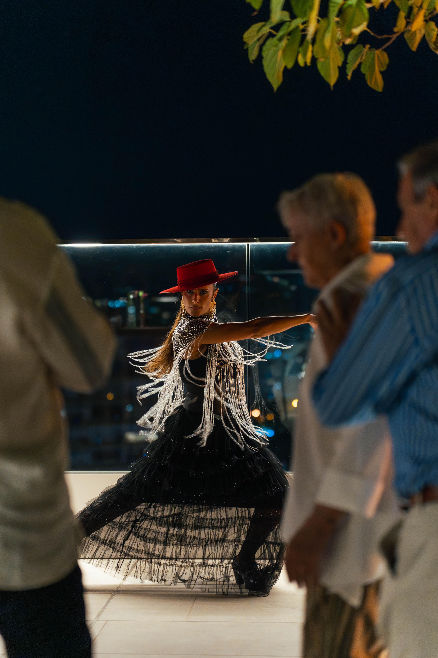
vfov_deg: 21.8
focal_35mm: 94
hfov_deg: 14.6
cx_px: 219
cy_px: 329
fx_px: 1710
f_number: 2.8
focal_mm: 93.7
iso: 2500
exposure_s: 1/125
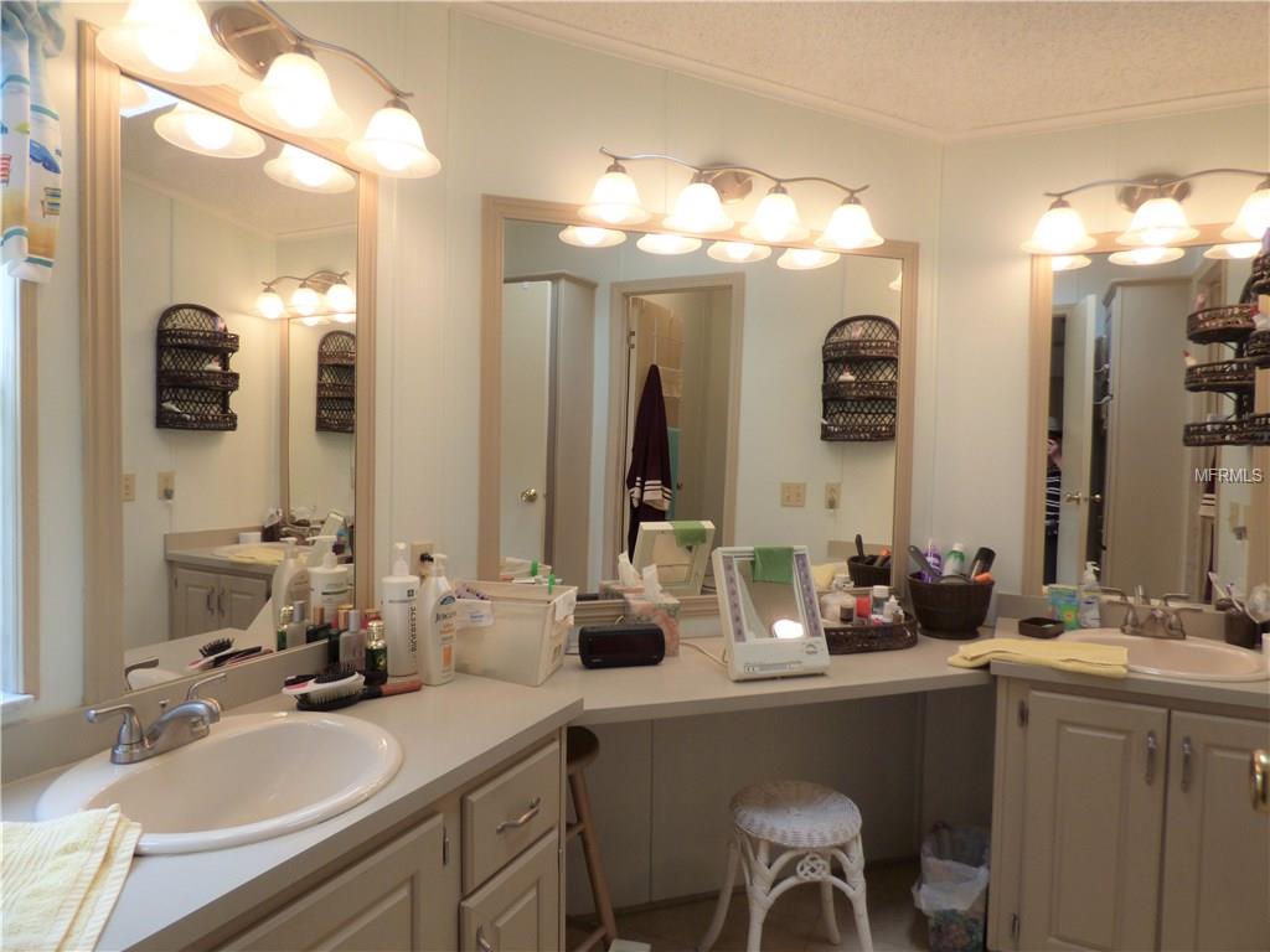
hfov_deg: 81.7
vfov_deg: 66.0
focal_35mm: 20
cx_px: 635
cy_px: 476
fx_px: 734
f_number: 2.8
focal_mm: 3.58
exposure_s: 1/60
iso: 100
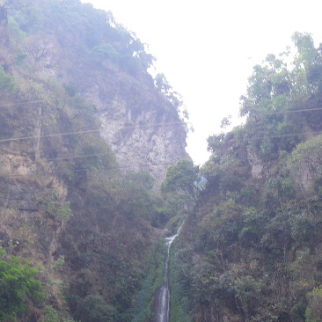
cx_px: 184
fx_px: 737
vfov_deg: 24.1
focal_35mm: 70
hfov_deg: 24.6
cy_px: 278
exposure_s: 1/50
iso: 80
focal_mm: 6.1
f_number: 3.8
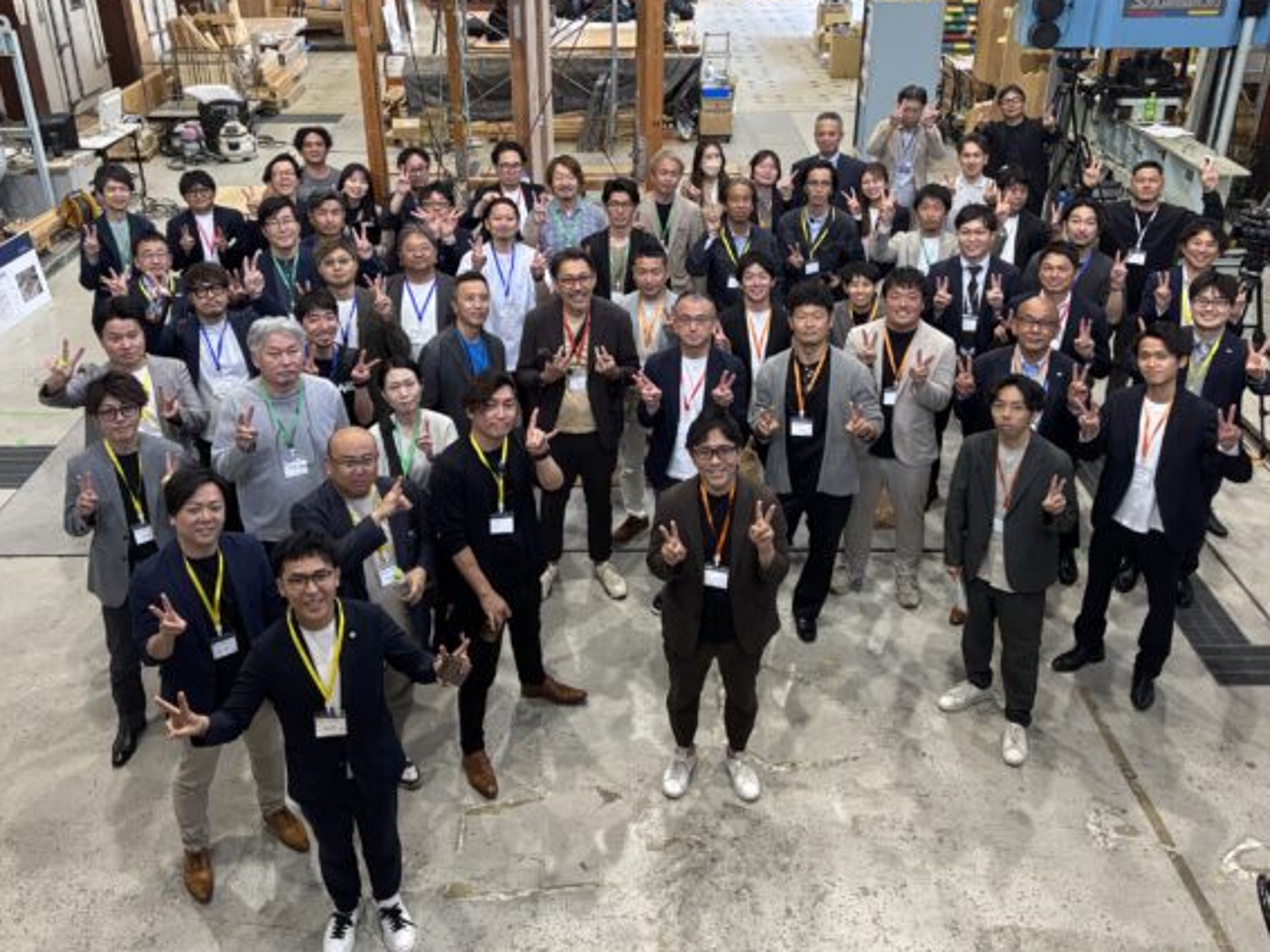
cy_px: 377
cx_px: 617
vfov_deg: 43.9
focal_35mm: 32
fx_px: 1174
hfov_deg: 56.8
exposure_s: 1/60
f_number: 1.6
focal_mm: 5.96
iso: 200
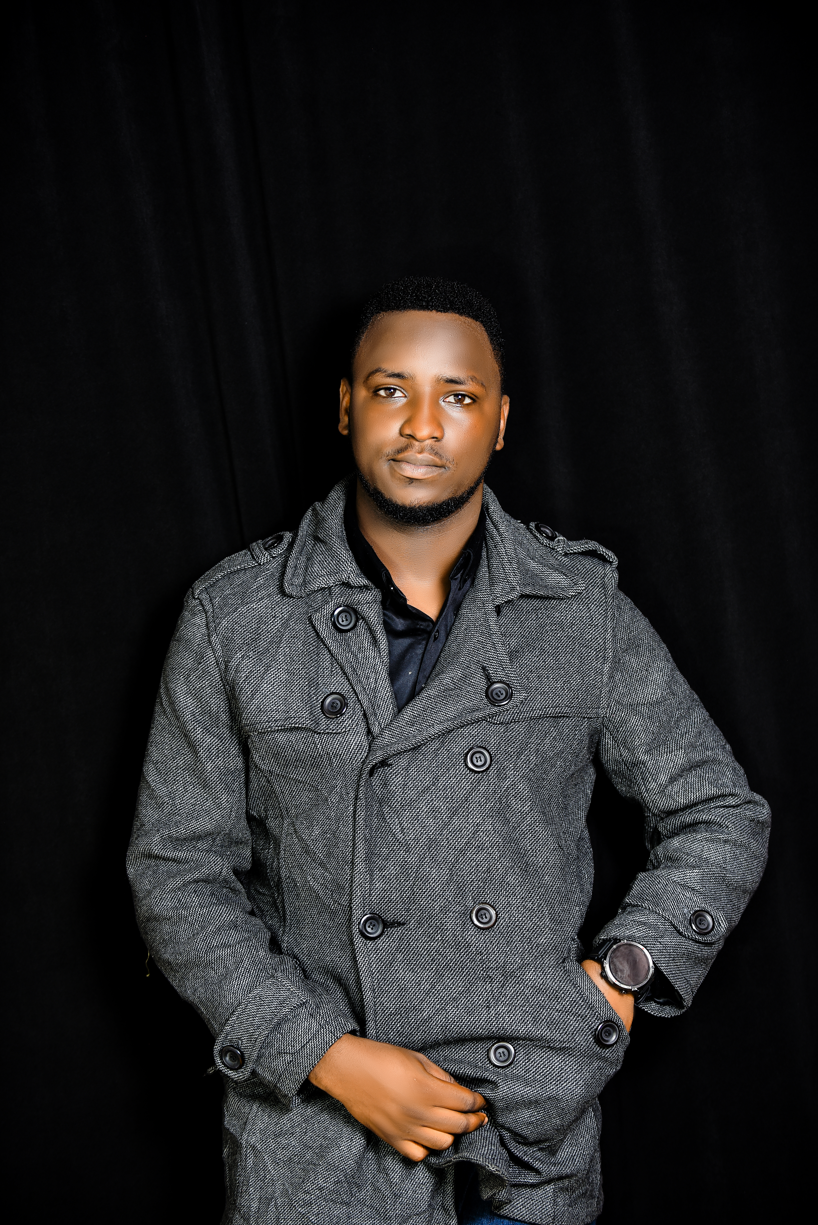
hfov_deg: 19.5
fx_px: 2383
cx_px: 409
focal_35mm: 70
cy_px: 612
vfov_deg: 28.8
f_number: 3.2
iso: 400
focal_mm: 70
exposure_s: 1/100
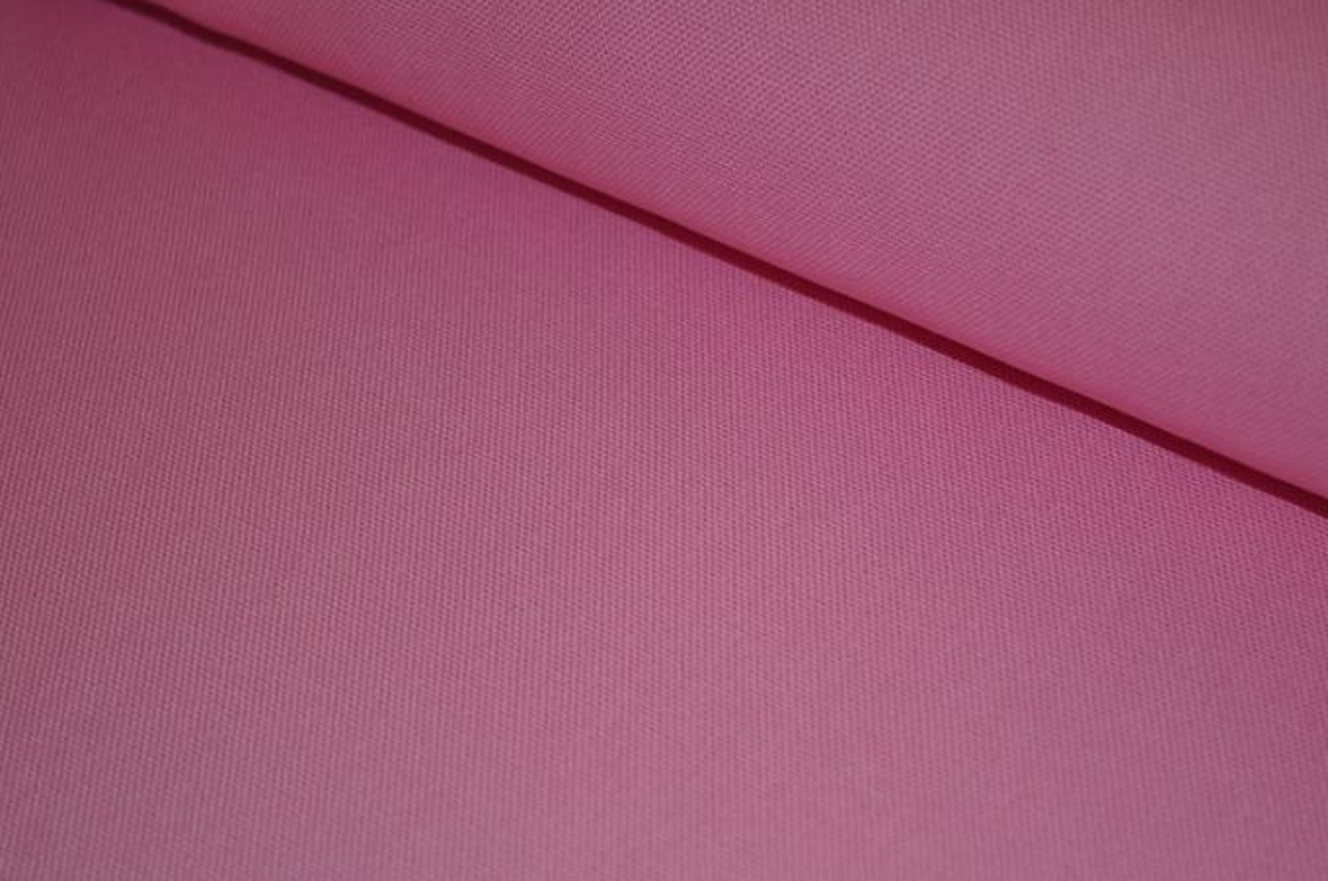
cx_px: 735
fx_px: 2984
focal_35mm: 81
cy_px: 510
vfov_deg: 16.8
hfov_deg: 25.1
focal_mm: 46
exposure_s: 1/60
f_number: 5.3
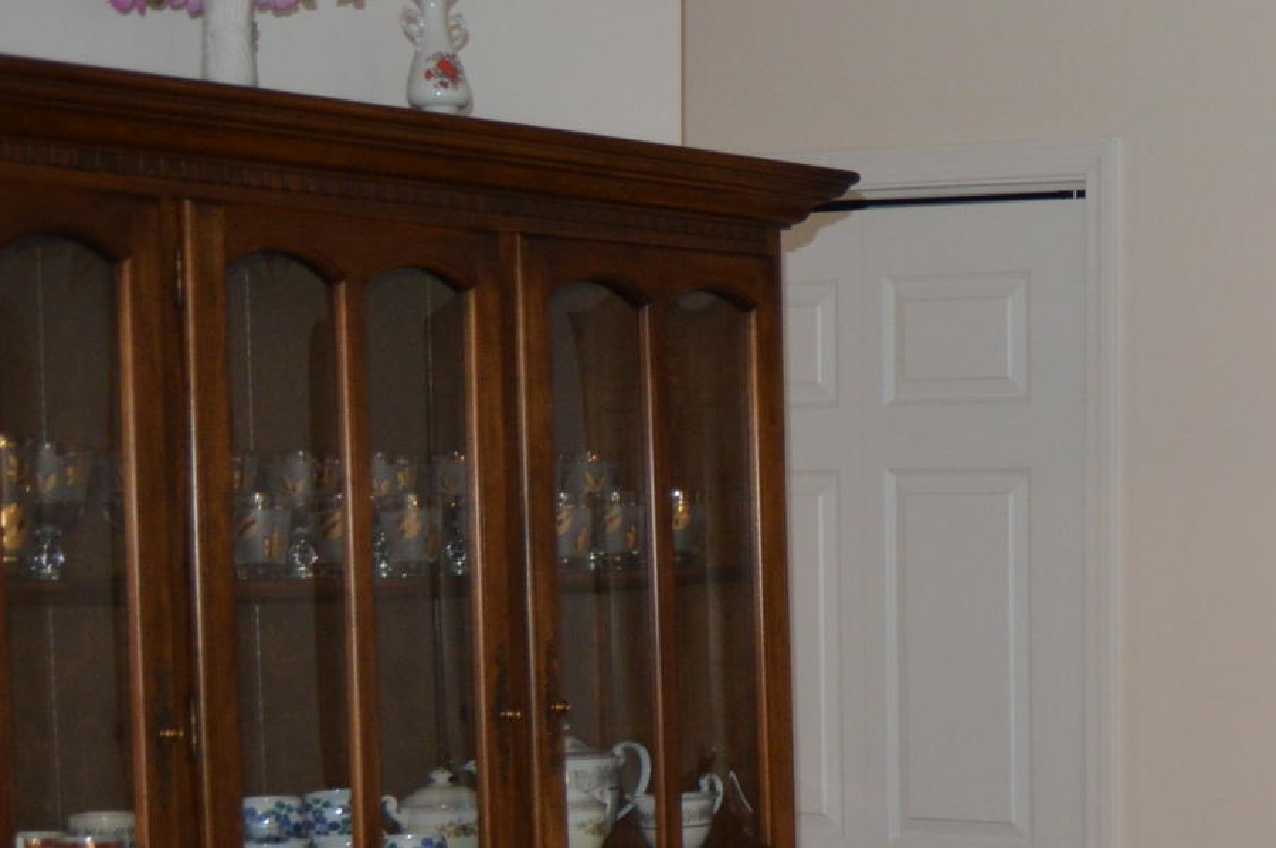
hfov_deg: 20.0
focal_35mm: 90
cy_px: 798
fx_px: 3186
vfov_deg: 15.0
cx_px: 1843
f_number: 3.5
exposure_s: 1/60
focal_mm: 18
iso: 640
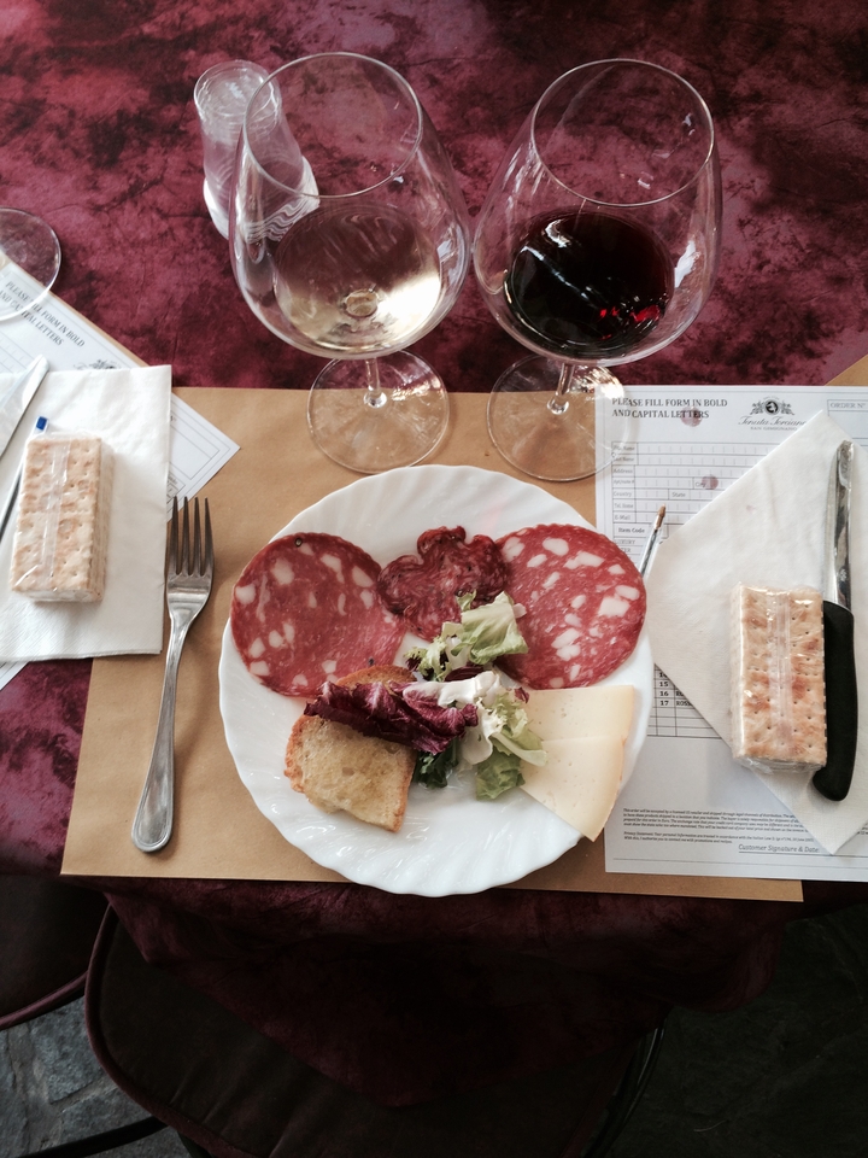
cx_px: 434
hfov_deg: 48.2
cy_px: 579
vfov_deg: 61.7
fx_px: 970
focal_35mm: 29
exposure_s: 1/60
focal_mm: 4.15
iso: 40
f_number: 2.2
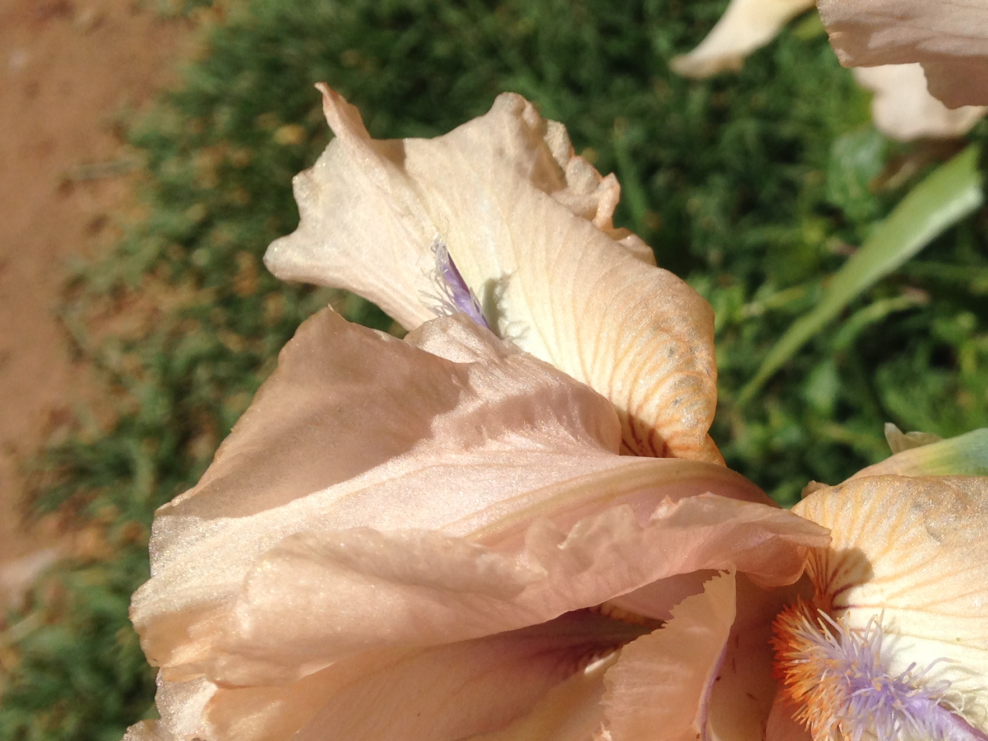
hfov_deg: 30.8
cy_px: 404
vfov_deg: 24.0
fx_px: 1741
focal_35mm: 61
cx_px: 807
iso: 50
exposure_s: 1/3012
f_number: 2.4
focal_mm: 4.12
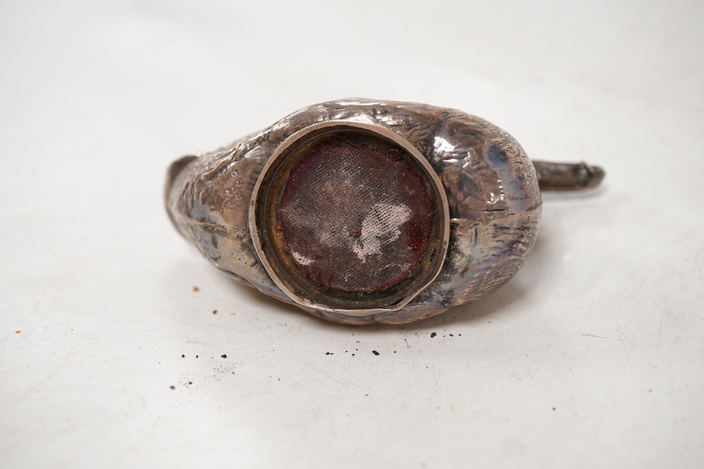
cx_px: 352
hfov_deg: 43.6
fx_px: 880
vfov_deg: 29.9
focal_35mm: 45
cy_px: 234
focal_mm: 30
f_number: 8
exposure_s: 1/125
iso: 1250
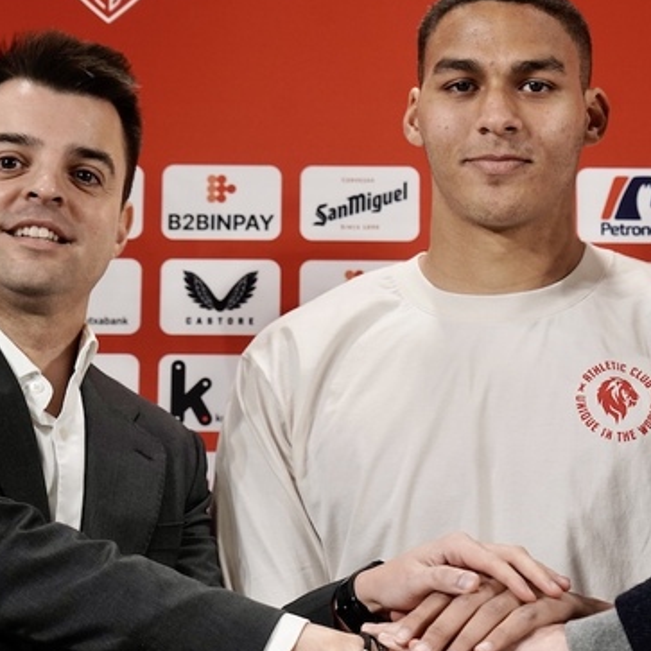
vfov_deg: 12.8
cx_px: 441
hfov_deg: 12.8
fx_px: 2894
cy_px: 378
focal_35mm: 136
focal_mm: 80
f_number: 4.5
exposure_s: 1/320
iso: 1250
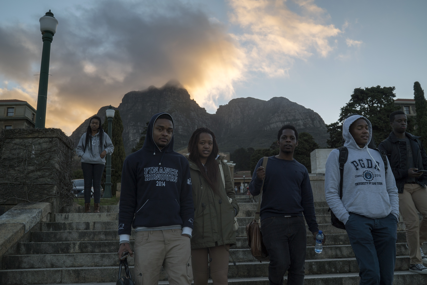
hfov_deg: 54.4
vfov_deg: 37.9
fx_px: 415
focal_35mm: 35
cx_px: 214
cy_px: 142
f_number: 7.1
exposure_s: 1/200
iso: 400
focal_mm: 35
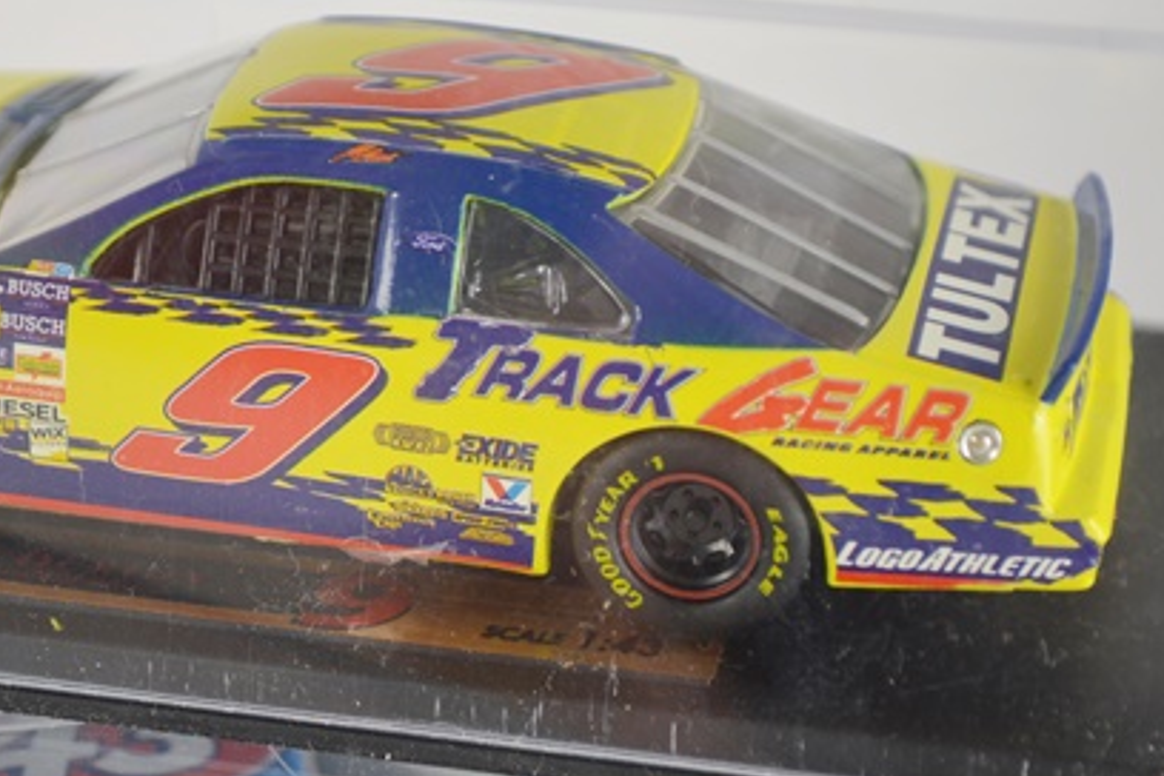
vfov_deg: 12.9
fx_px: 3427
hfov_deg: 19.3
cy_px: 328
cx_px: 454
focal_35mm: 106
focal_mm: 48
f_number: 5.3
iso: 400
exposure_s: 1/60
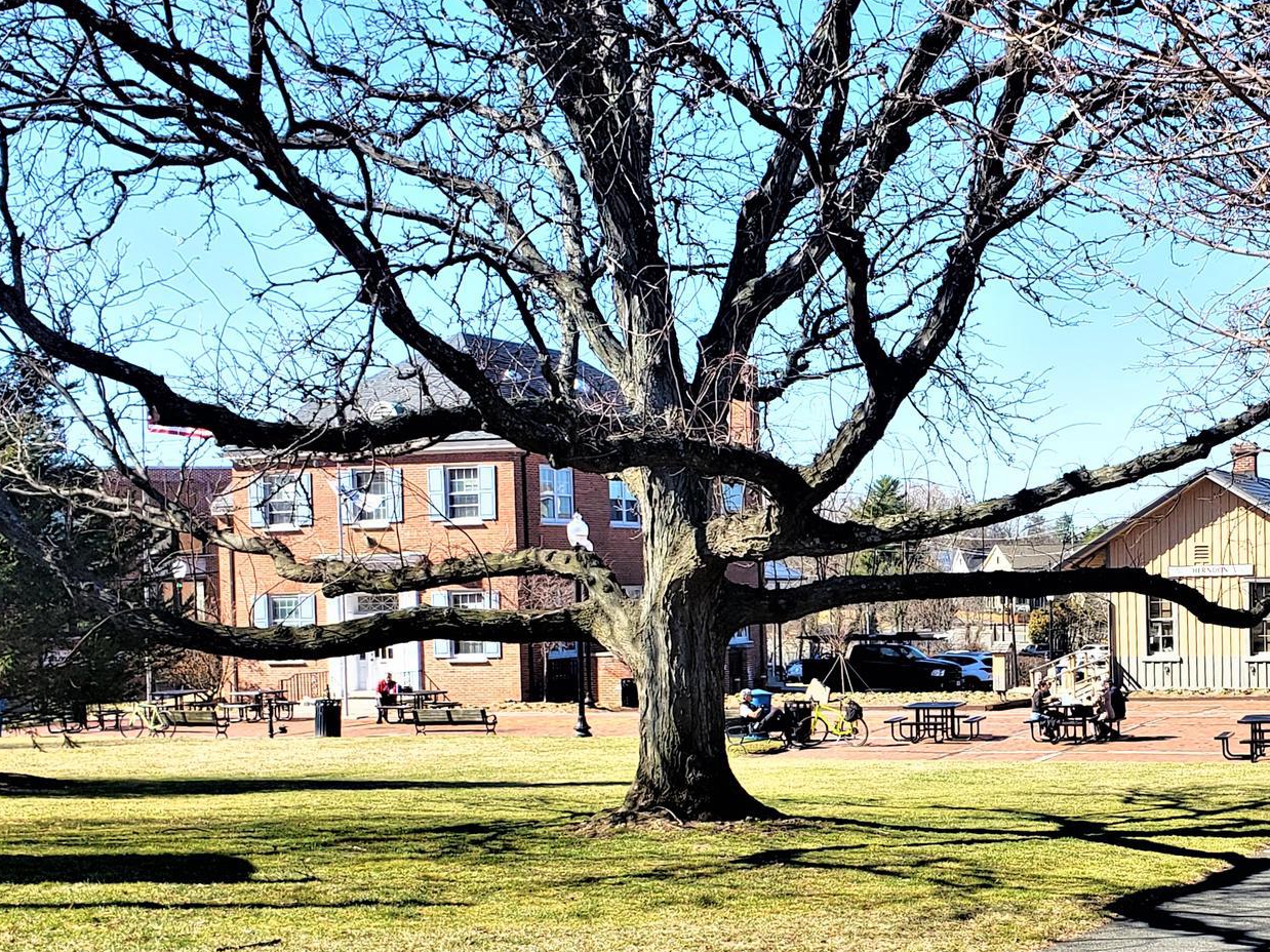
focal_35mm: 43
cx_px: 1025
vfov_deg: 33.3
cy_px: 621
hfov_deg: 41.8
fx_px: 1577
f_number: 2.4
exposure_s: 1/960
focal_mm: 4.3
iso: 50
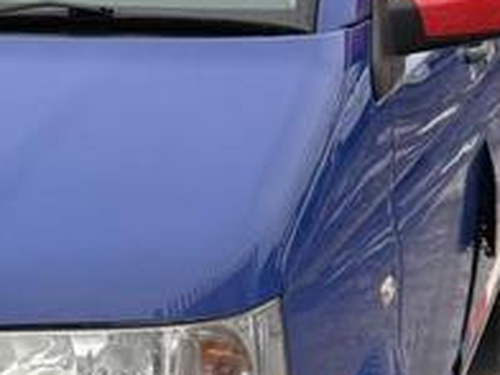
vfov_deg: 12.4
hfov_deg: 15.8
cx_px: -125
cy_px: 125
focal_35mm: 119
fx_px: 1719
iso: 50
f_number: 1.6
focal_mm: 5.96
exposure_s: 1/647
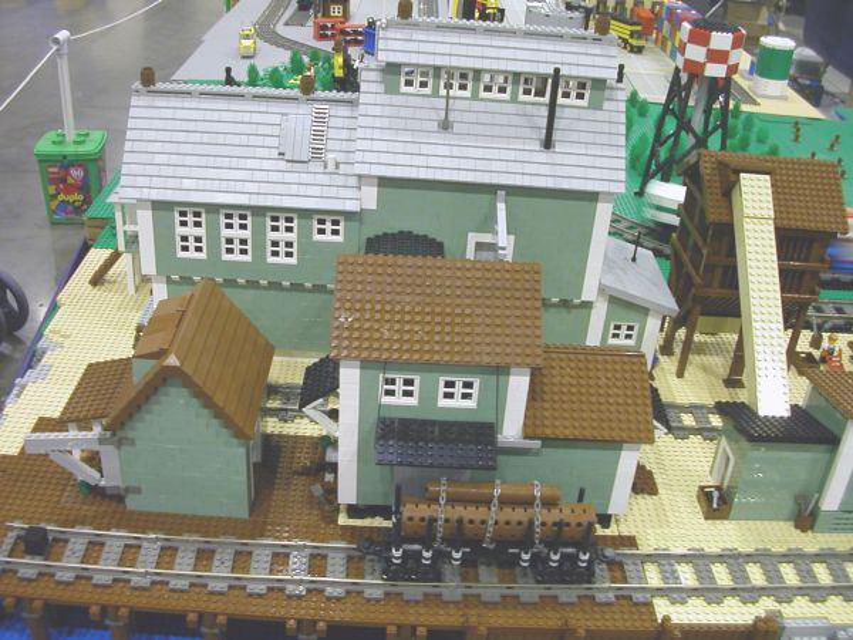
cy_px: 320
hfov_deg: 50.1
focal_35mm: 37
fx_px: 912
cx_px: 426
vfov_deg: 38.7
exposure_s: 1/17.4
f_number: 2.7
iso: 100
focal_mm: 5.6
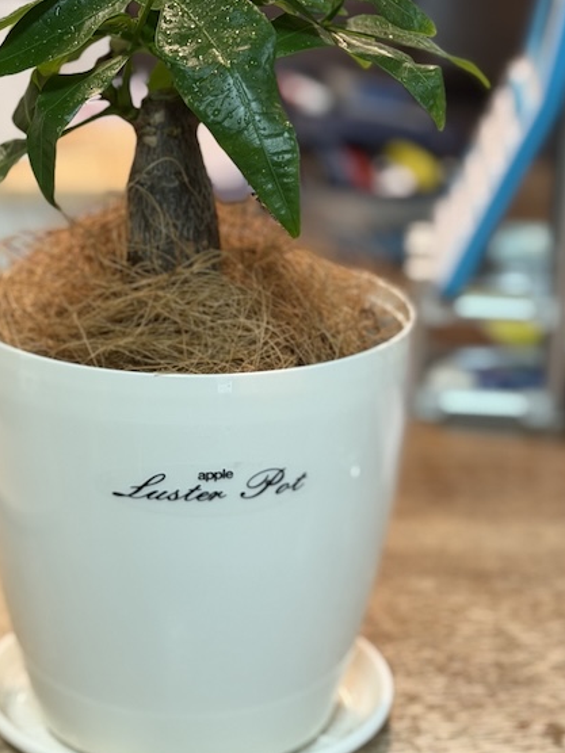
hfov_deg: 15.7
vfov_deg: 20.9
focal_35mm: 94
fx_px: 2046
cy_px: 404
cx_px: 198
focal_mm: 6.76
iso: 125
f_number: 1.78
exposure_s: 1/50
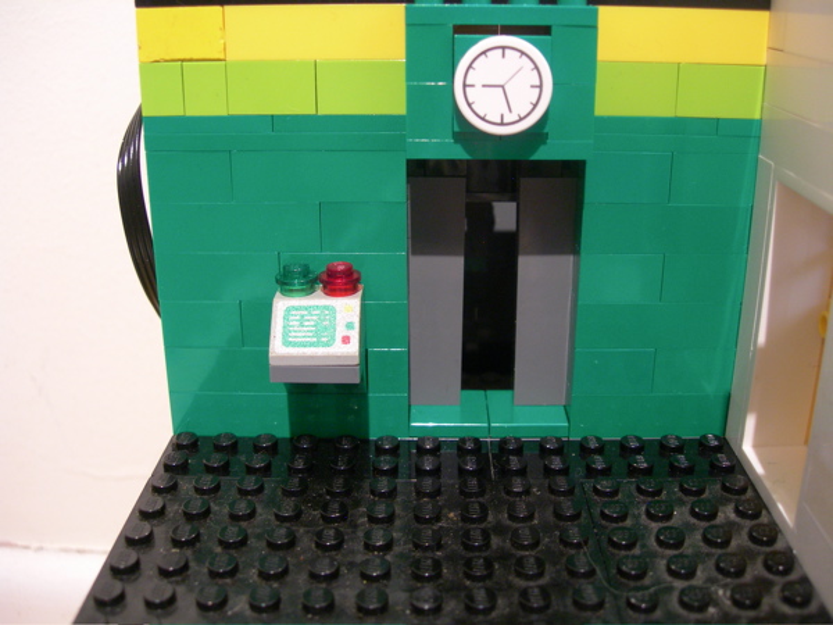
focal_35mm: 38
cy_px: 312
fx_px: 914
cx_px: 416
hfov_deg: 49.0
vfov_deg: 37.7
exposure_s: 1/3
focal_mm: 7.8
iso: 200
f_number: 2.8
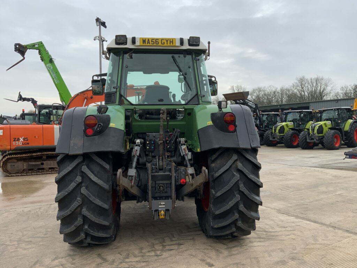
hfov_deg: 61.7
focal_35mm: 29
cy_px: 134
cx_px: 178
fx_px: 299
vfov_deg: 48.2
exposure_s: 1/386
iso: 16
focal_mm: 3
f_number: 1.8
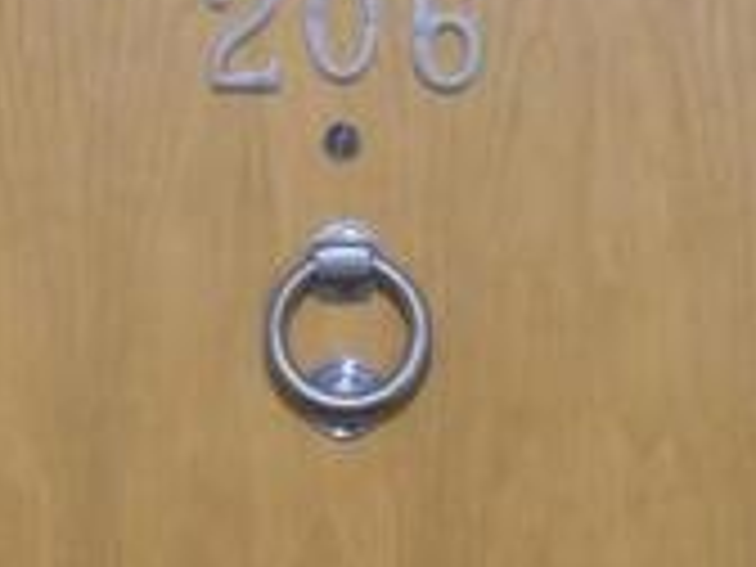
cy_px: 119
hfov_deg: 24.4
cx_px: 358
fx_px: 1747
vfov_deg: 18.3
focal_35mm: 80
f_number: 3.1
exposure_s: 1/20
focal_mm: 4
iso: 400
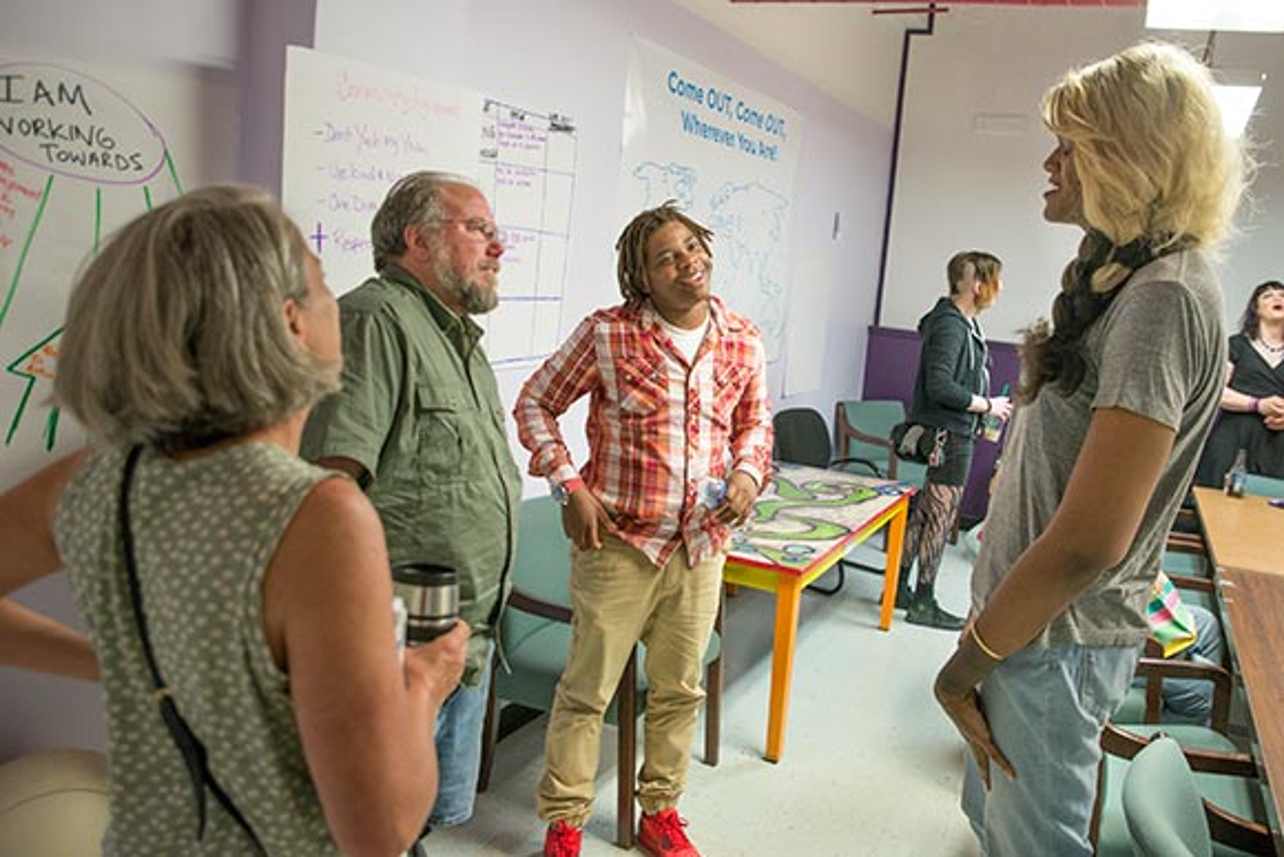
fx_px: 856
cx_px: 642
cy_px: 428
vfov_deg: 53.2
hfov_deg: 73.7
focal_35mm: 24
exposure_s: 1/180
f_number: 4.8
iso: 1100
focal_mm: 24
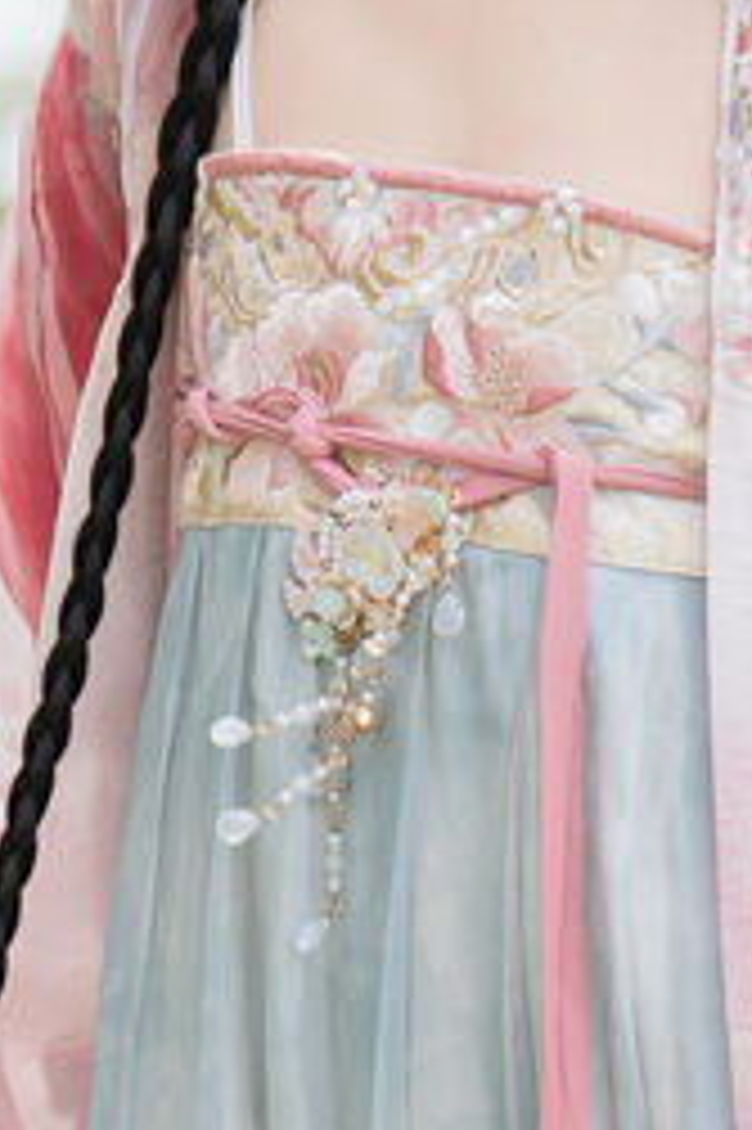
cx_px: 1184
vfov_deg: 2.1
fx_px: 30370
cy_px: 45
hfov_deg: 1.4
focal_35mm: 968
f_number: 2.8
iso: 250
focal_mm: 135
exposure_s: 1/500
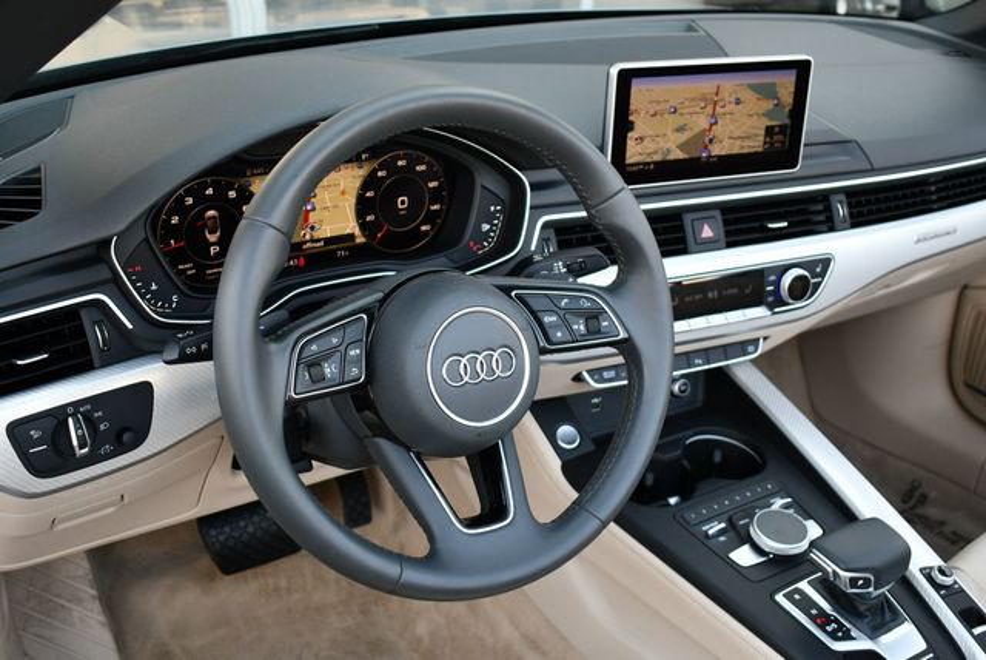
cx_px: 493
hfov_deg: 44.5
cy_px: 330
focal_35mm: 44
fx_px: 1206
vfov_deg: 30.6
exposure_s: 1/250
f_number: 3.8
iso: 400
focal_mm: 22
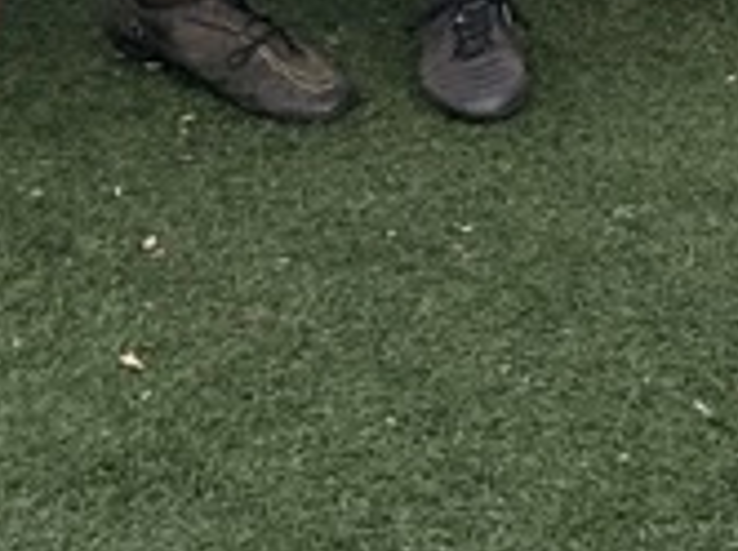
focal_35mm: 174
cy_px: -675
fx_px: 3704
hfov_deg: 11.3
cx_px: 725
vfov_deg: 8.0
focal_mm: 6.86
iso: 64
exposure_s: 1/221
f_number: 1.78
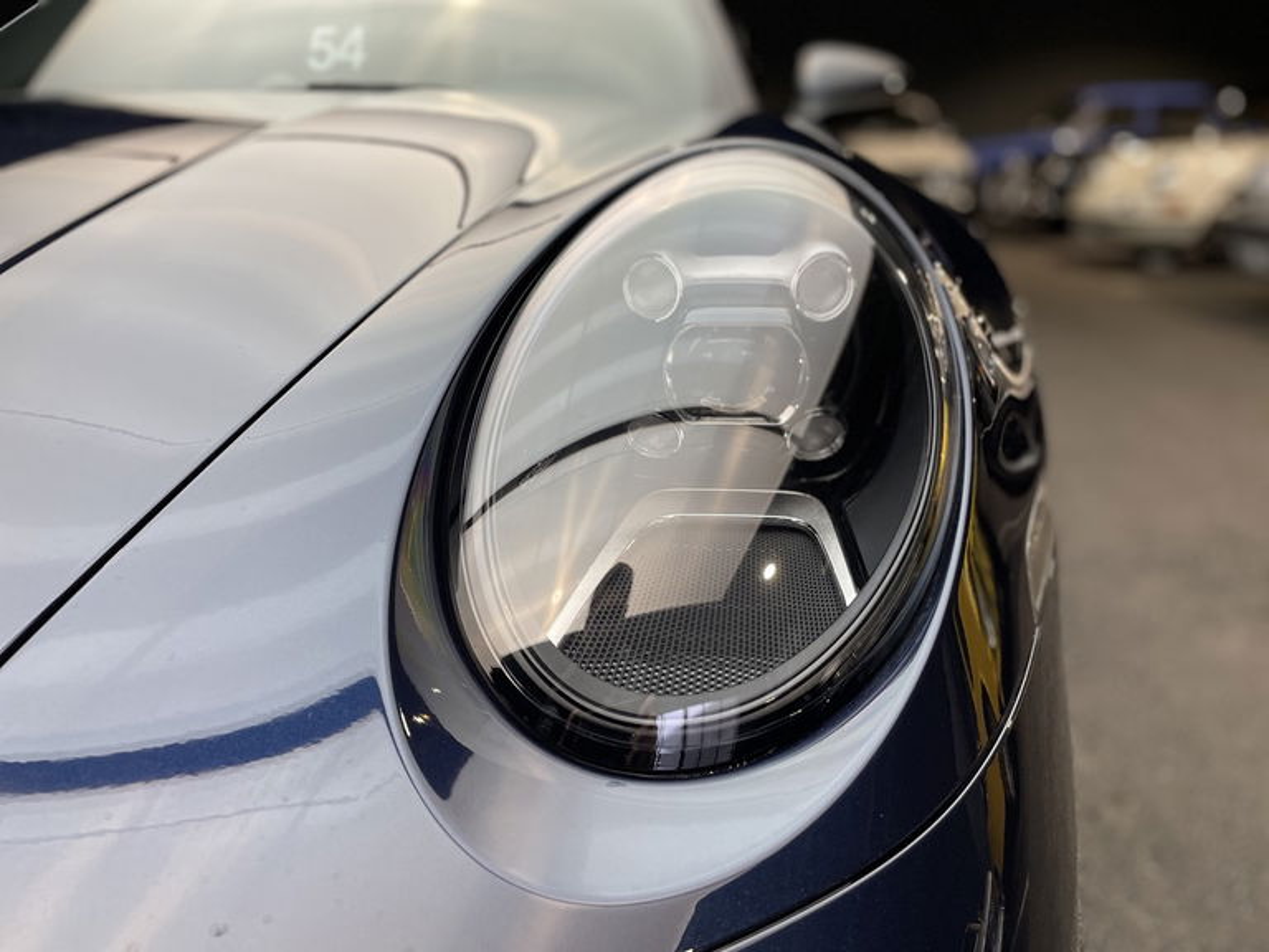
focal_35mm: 26
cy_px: 476
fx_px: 953
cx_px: 634
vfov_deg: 53.1
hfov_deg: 67.3
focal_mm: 4.2
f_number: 1.6
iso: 100
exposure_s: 1/100
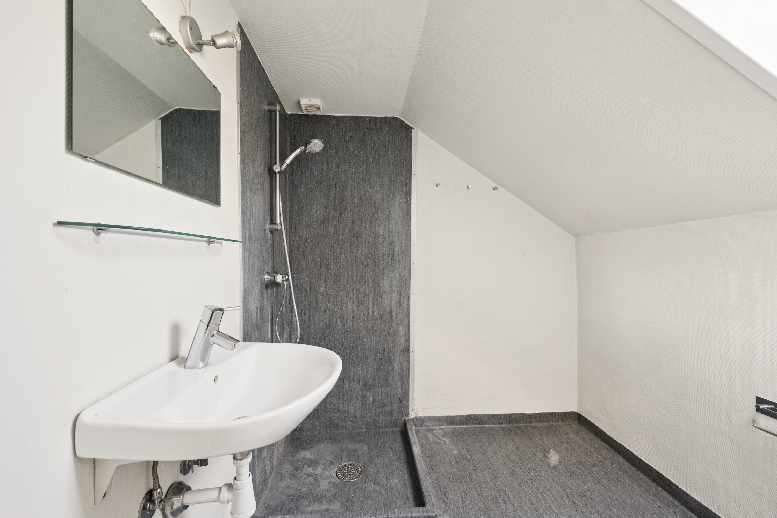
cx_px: 388
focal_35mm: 14
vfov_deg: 81.2
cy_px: 259
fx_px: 302
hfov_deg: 104.3
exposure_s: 1/4
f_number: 9
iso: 640
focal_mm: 14
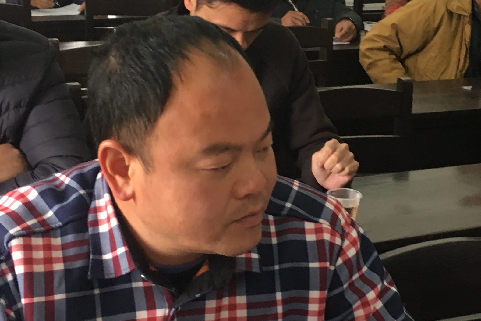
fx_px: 1029
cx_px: 352
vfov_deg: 17.7
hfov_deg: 26.0
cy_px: 180
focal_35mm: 77
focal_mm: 4.15
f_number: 2.2
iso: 125
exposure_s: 1/33
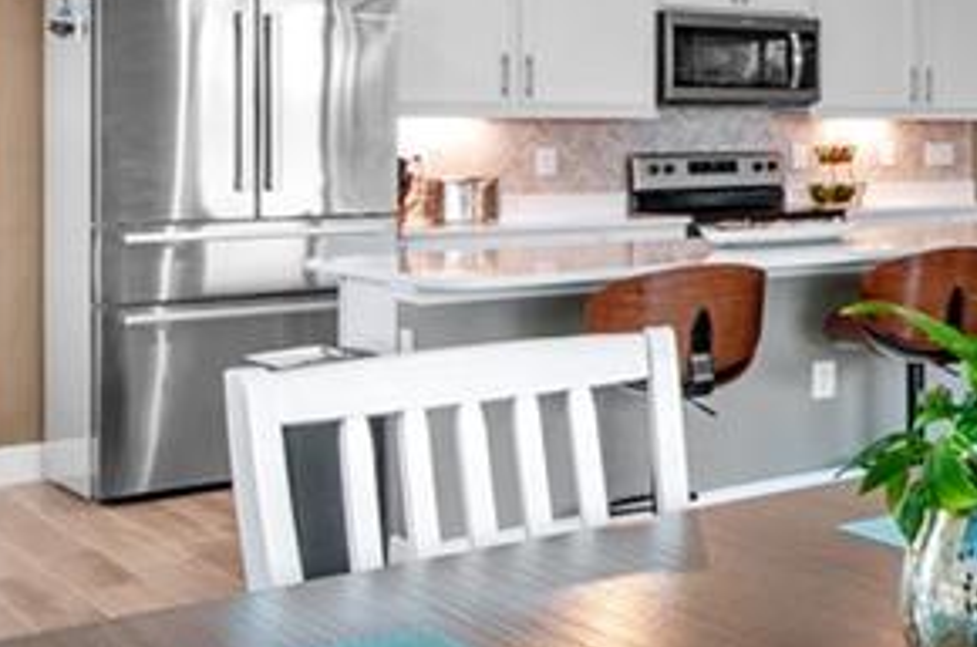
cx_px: 1415
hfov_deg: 27.6
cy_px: 153
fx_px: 1435
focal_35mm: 53
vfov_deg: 25.1
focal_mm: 10
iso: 200
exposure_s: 1/4
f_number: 8
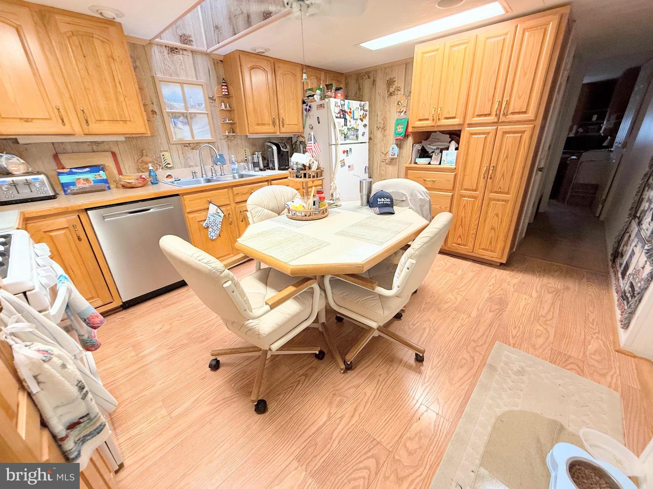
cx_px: 326
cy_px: 244
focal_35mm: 14
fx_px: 264
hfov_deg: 102.1
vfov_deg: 85.7
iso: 200
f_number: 2.2
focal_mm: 2.22
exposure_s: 1/60
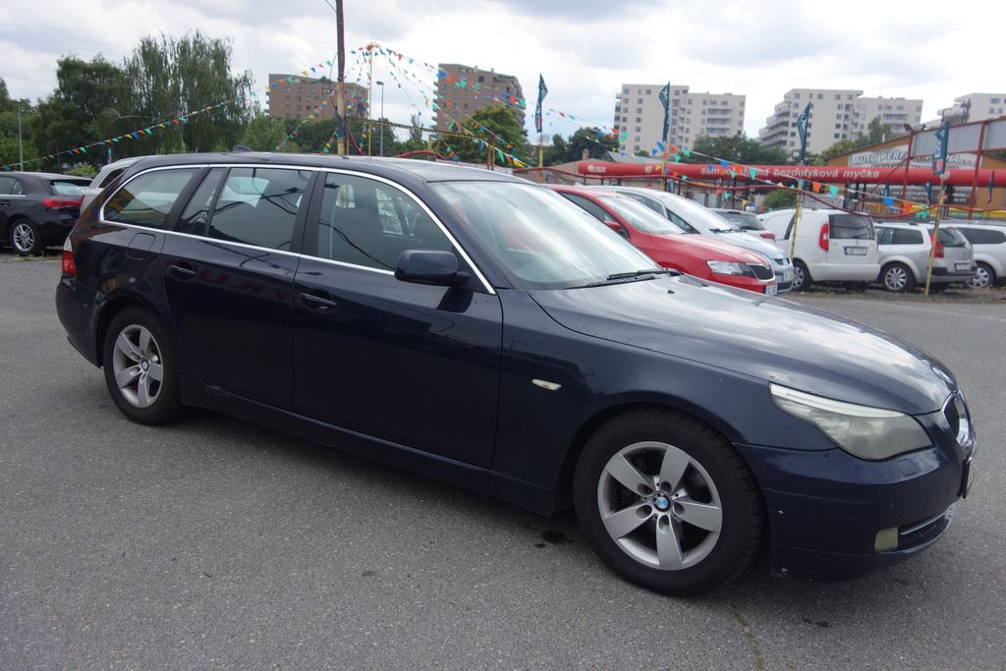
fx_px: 783
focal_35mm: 28
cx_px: 503
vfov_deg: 46.4
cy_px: 336
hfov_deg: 65.5
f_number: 2
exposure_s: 1/1600
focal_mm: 10.4
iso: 125
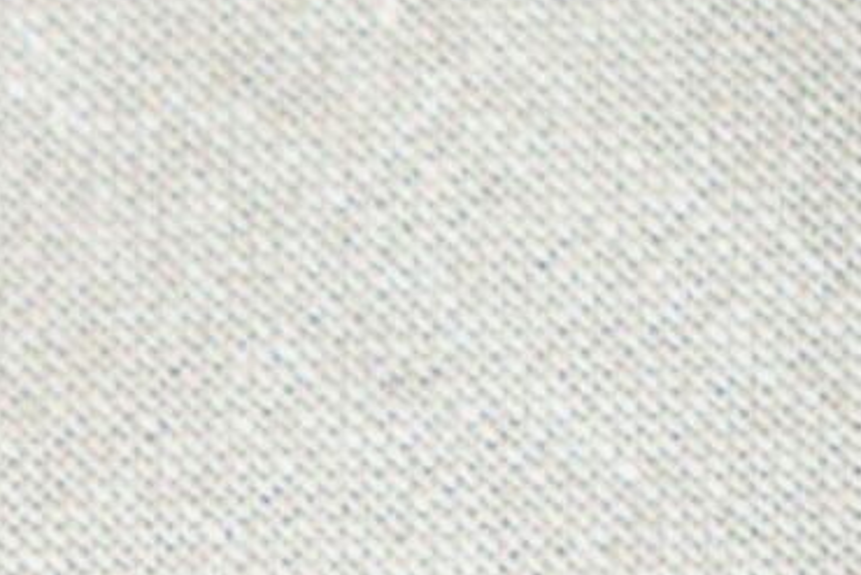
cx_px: -1019
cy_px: 968
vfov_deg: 3.9
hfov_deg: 5.7
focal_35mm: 353
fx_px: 8445
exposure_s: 1/160
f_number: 5.6
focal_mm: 68
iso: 1250
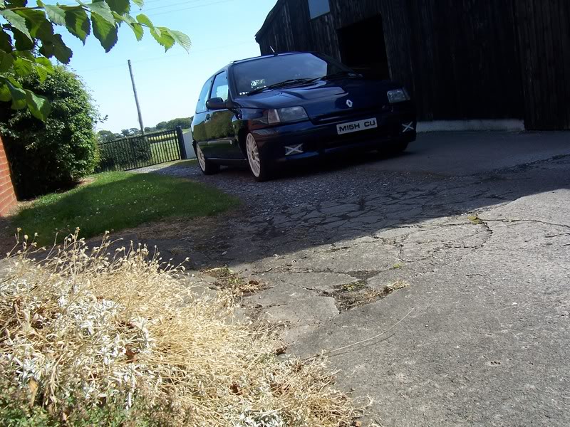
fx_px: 560
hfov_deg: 54.0
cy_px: 214
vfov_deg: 41.8
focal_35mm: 34
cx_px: 285
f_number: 5.6
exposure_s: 1/180
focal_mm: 5.6
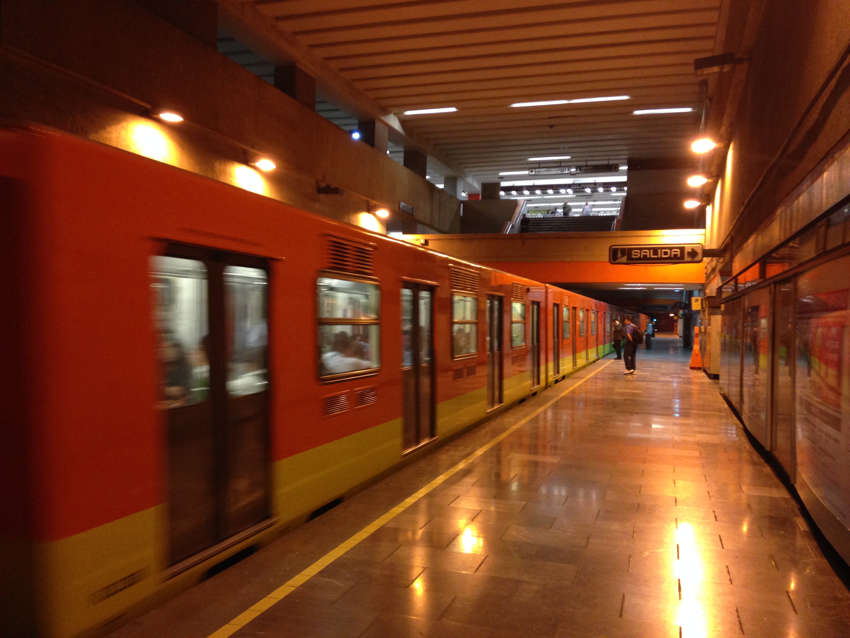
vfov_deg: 42.9
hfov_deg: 55.4
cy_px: 319
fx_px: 810
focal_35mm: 33
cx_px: 425
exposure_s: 1/20
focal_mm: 4.12
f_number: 2.4
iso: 200
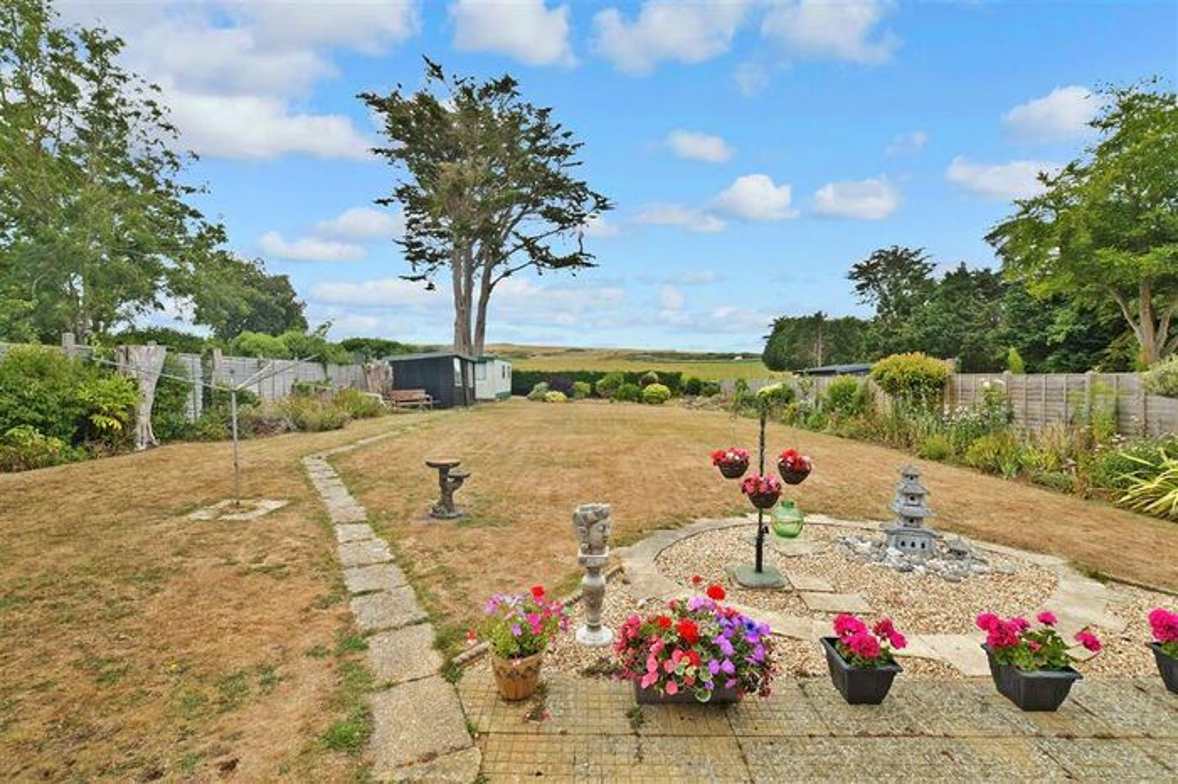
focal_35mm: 15
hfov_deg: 100.4
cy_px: 392
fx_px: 491
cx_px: 589
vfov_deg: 77.3
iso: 400
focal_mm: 10
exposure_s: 1/320
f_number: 9
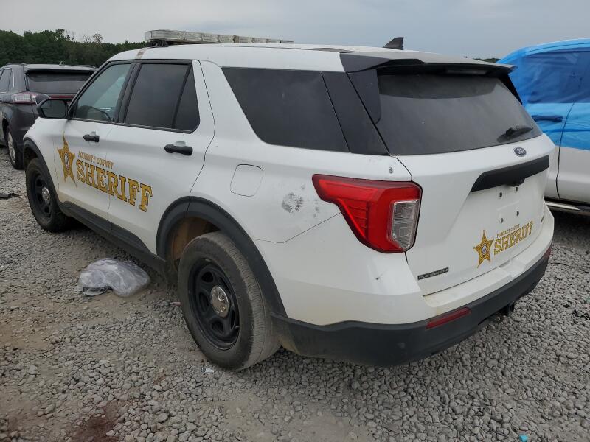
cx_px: 295
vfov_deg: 53.1
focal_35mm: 26
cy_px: 221
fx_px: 443
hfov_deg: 67.3
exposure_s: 1/3333
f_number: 1.5
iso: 50
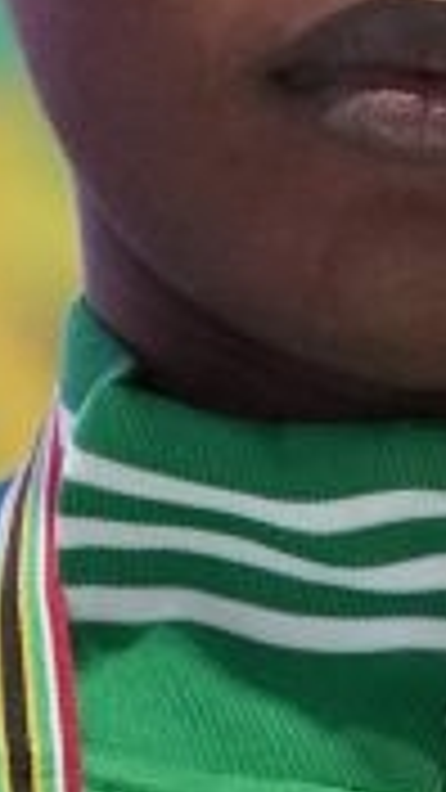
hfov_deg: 0.6
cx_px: 482
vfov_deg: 1.0
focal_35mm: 2142
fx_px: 45034
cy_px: 1094
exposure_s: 1/250
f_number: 2.8
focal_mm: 200
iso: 3200
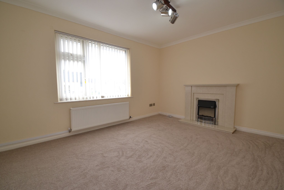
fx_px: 118
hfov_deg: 100.4
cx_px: 142
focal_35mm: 15
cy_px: 95
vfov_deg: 77.3
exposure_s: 1/80
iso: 400
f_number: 4.5
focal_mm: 10
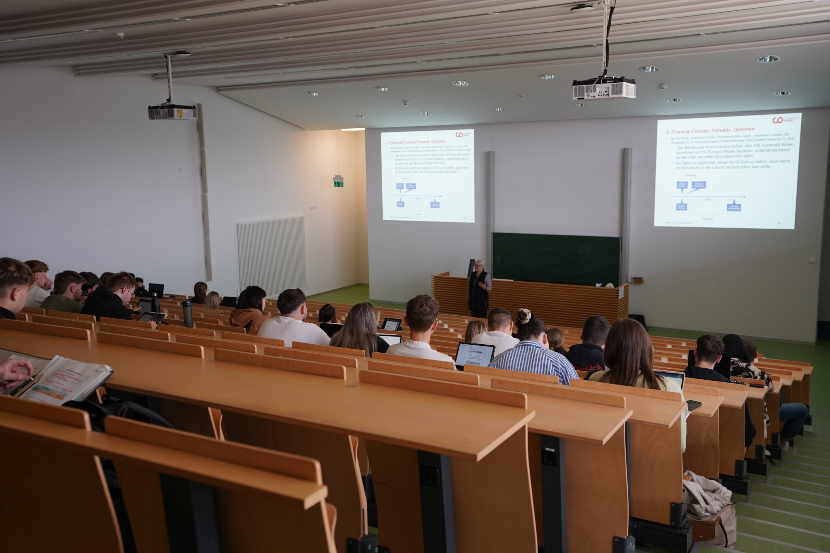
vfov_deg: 37.9
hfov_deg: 54.4
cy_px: 276
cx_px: 415
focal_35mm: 35
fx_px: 807
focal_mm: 35
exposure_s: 1/160
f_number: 4
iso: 1000
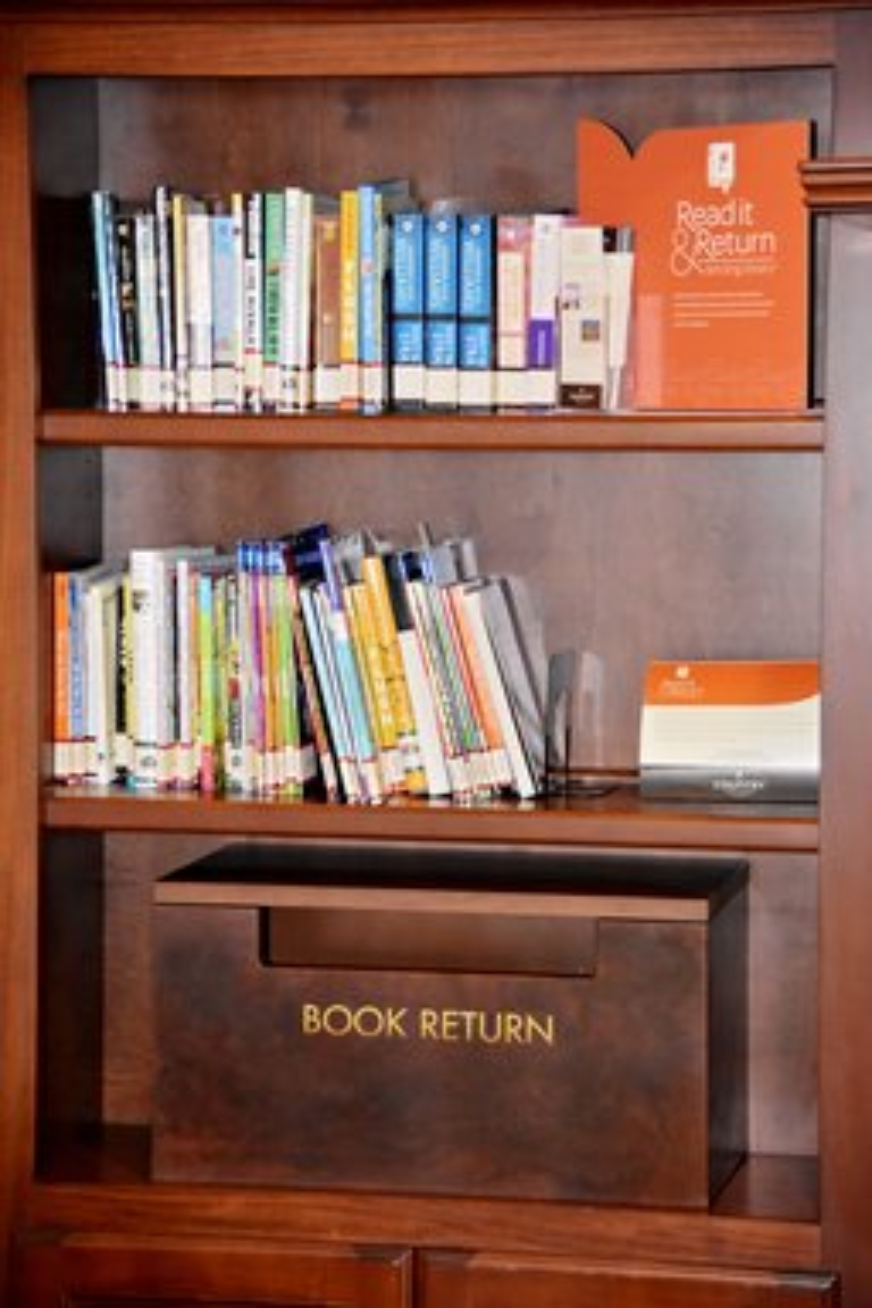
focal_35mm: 105
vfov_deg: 19.5
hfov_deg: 13.0
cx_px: 436
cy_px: 654
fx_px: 3815
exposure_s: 1/60
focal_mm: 70
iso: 2500
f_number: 5.3
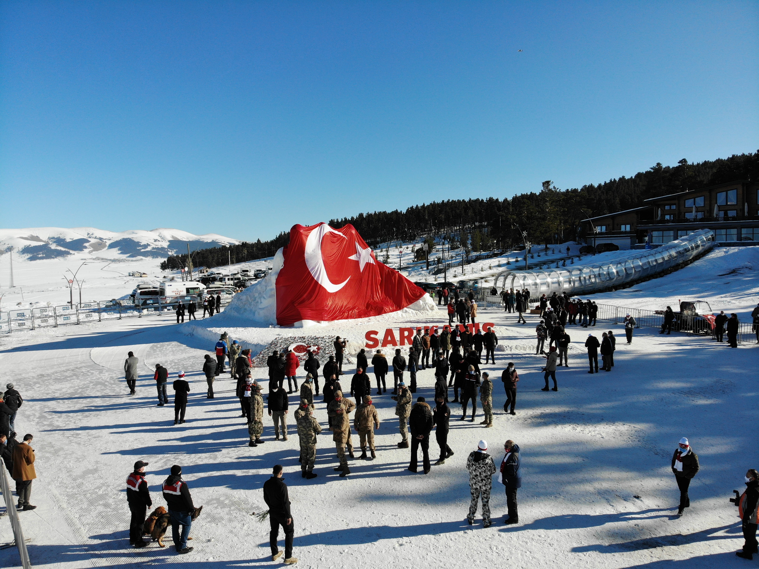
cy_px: 284
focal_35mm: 24
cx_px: 380
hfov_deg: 71.6
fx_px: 526
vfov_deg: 56.8
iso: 100
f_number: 2.8
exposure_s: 1/1394
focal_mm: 4.5
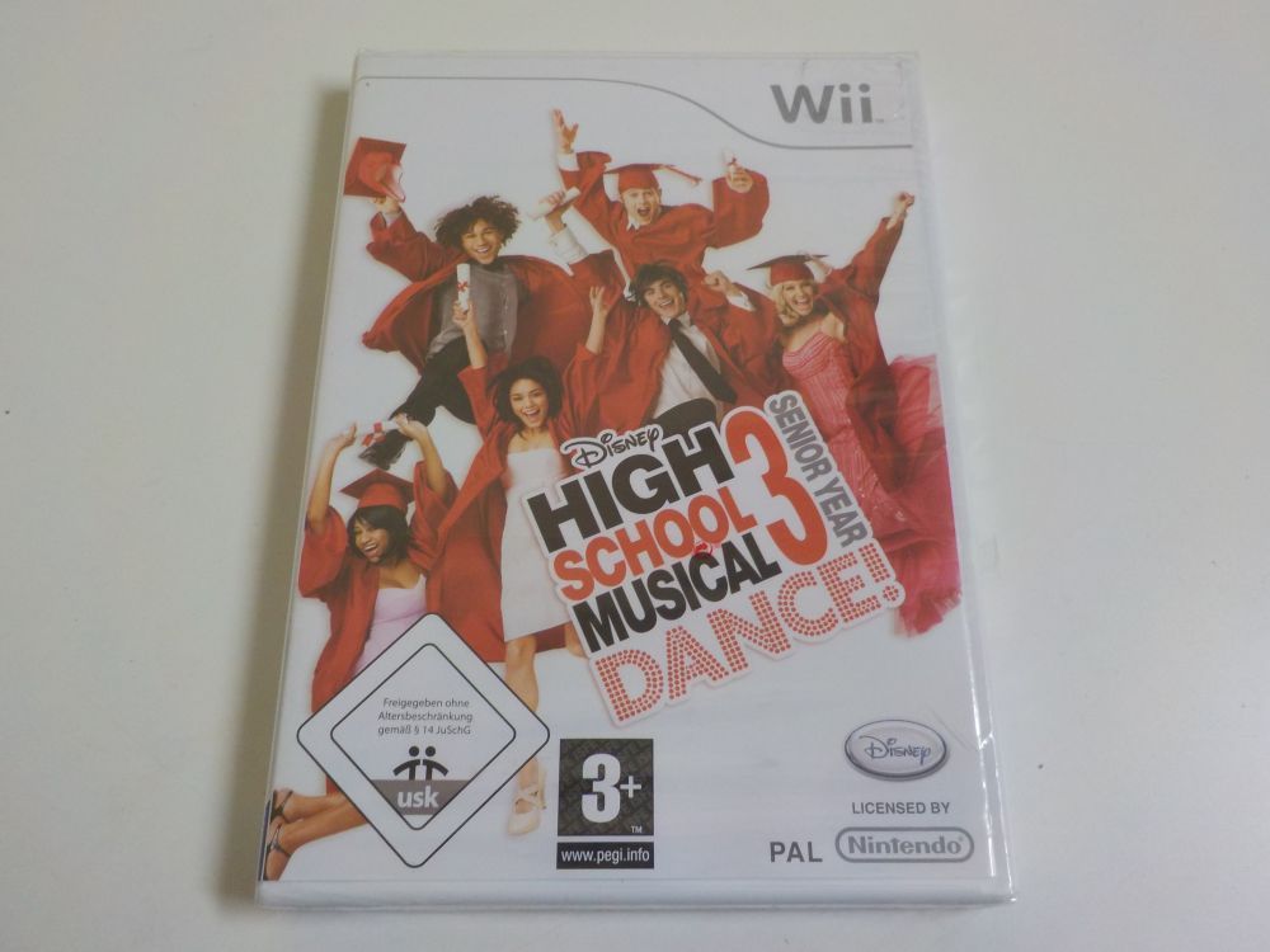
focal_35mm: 30
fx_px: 1101
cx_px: 635
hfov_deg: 60.0
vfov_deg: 46.8
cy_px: 476
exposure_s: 1/30
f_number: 3.3
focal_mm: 4.1
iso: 200
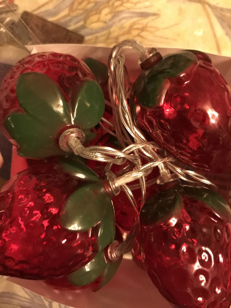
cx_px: 116
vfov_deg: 63.4
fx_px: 249
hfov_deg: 49.7
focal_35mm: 28
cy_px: 154
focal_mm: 3.99
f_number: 1.8
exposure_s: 1/7
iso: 100
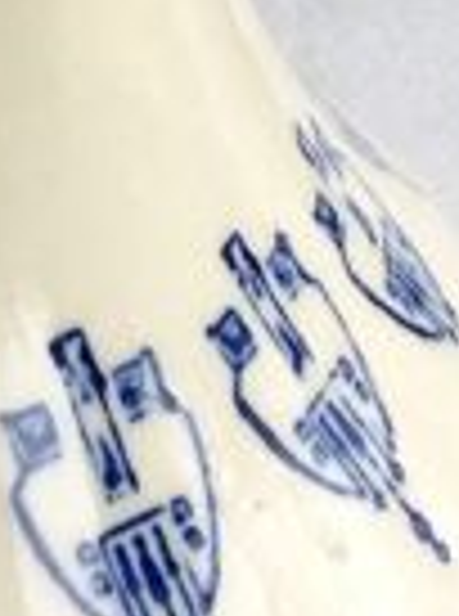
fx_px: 2664
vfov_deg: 12.8
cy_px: -146
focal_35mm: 150
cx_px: -351
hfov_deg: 9.4
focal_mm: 3.3
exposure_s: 1/100
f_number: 2.4
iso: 64
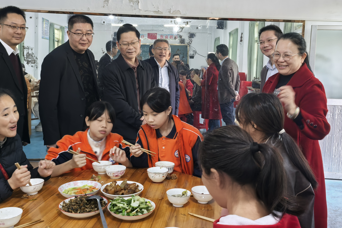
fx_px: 351
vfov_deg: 35.9
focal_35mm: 37
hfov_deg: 51.8
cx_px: 187
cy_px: 98
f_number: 4
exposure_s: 1/40
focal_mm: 5.75
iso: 320
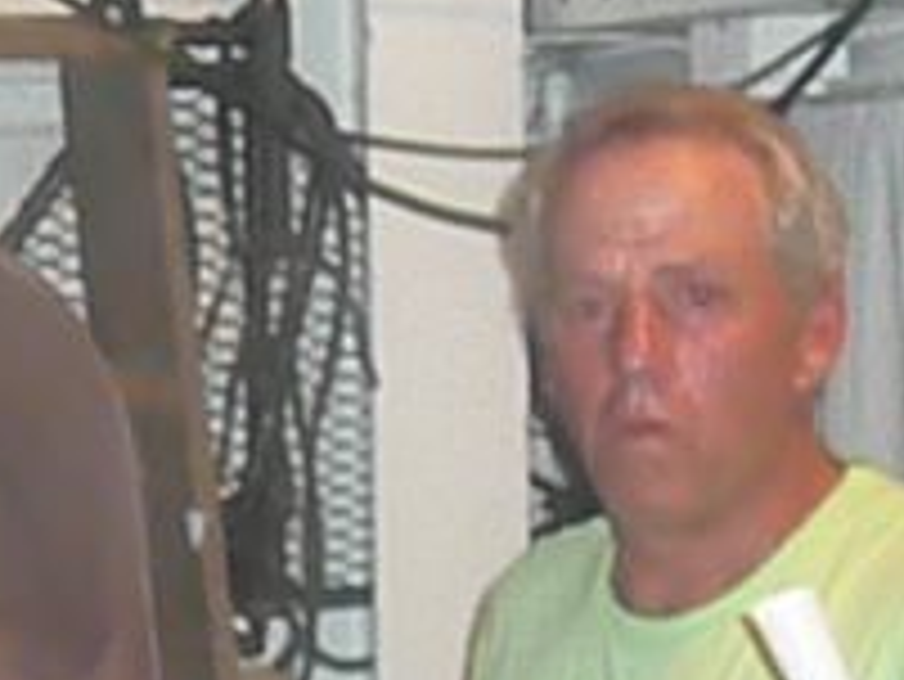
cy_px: 991
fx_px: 3580
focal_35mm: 137
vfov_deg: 10.5
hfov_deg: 14.0
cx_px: -193
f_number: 3.2
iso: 800
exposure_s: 1/30
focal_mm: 6.4
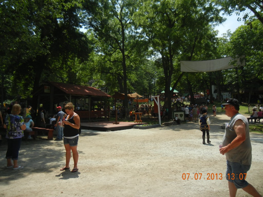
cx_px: 132
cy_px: 98
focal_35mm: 30
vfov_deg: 46.8
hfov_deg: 60.0
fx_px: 228
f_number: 7
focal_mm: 5.4
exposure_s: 1/368
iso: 160
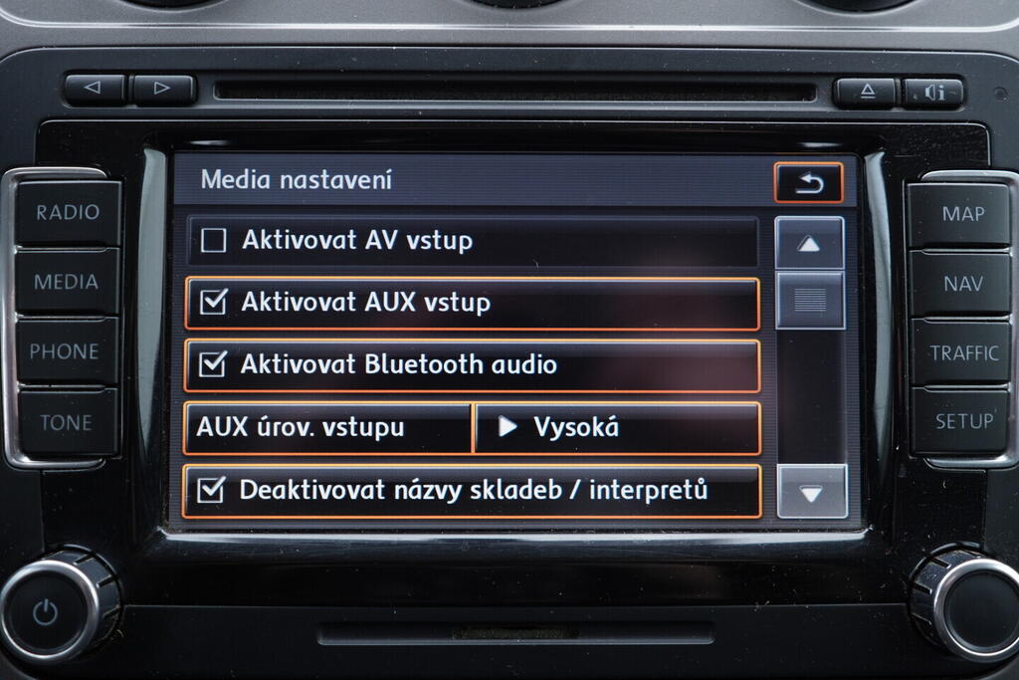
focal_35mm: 36
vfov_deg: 36.9
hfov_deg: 53.1
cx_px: 510
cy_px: 340
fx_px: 1019
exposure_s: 1/40
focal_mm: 24
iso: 250
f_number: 2.8
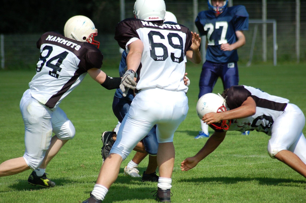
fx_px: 2482
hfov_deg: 7.1
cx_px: 153
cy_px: 102
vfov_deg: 4.7
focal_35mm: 292
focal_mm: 195
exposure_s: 1/1000
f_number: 5
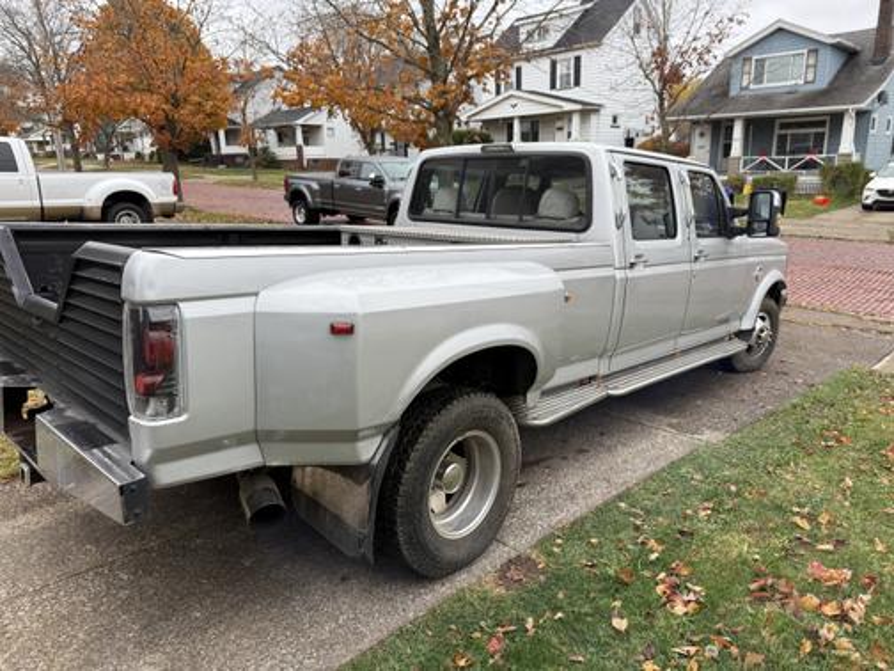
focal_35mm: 24
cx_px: 447
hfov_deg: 71.6
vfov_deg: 56.8
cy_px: 336
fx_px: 620
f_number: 1.78
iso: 50
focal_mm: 6.76
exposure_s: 1/135
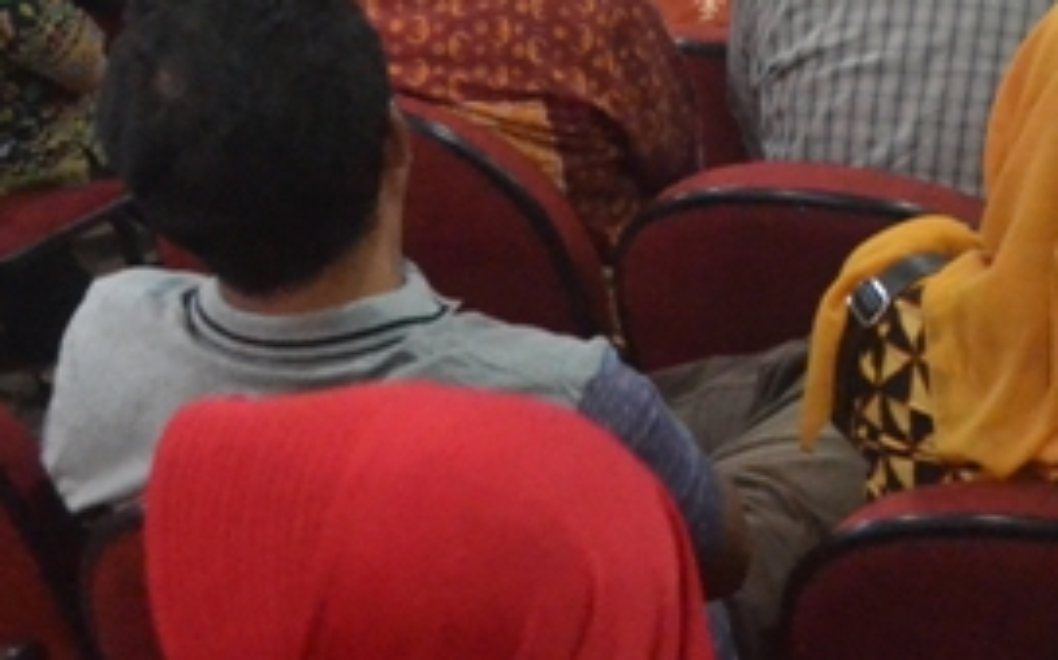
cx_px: 1308
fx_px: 3371
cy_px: -418
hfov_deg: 17.0
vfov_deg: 10.7
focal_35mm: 117
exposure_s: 1/25
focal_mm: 18
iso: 3200
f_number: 3.5
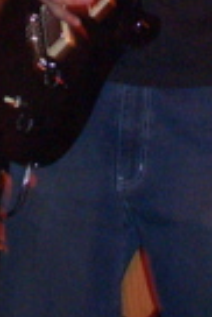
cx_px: 174
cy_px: -126
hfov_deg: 5.8
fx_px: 2088
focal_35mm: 237
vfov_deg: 8.5
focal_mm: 10.2
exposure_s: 1/60
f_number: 3.5
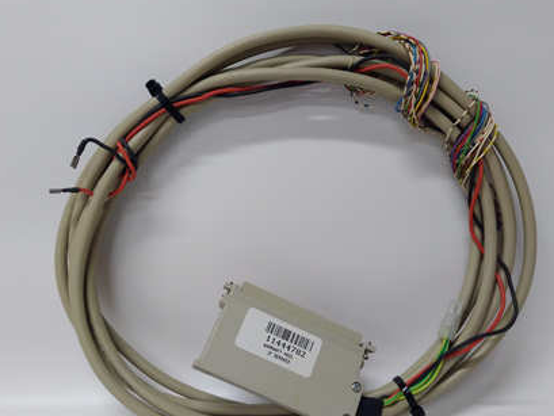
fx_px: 528
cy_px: 236
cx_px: 291
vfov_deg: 42.9
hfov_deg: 55.3
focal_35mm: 33
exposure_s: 1/33
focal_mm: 3.79
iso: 167
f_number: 2
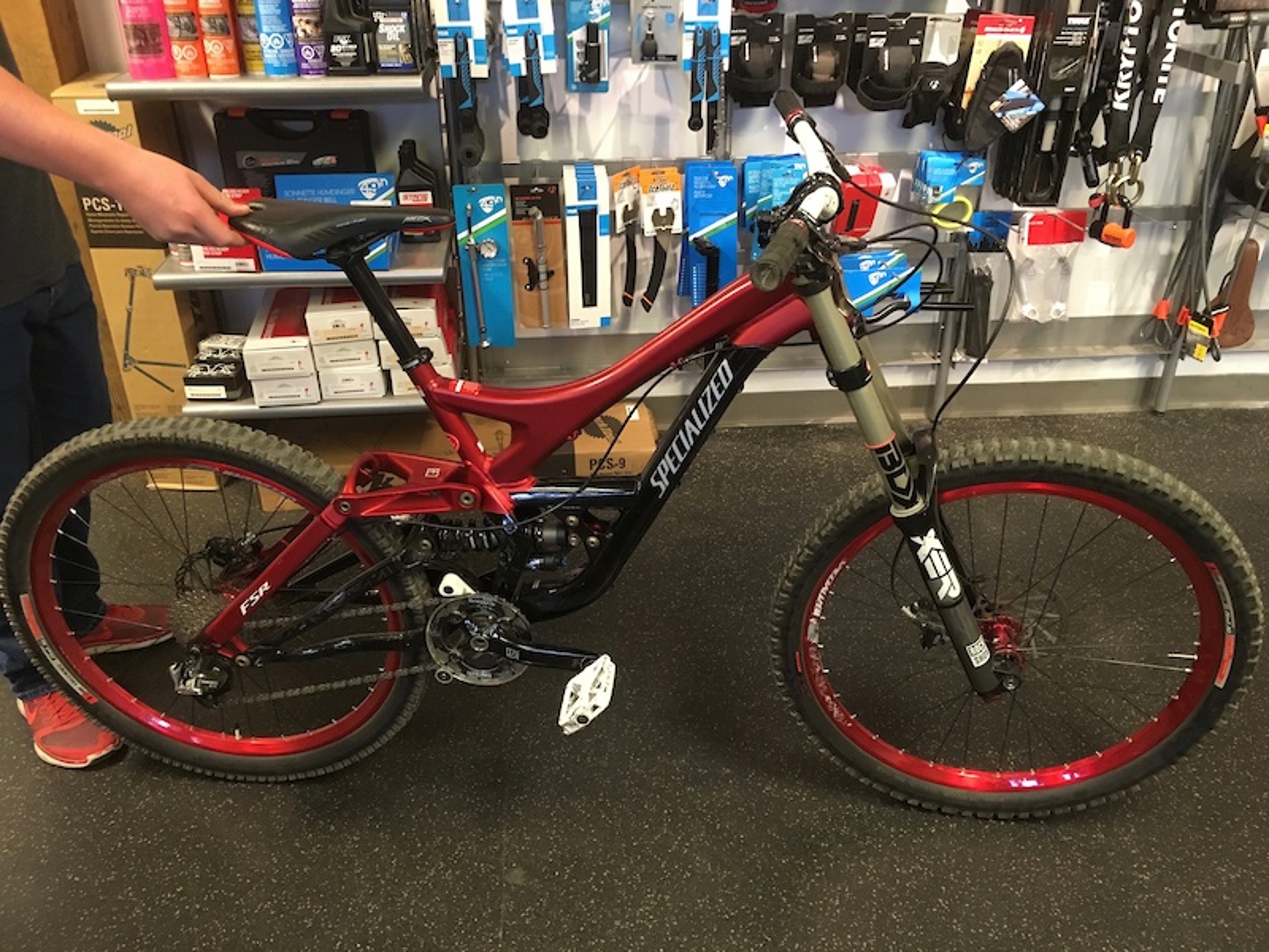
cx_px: 634
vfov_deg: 48.2
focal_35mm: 29
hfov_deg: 61.7
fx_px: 1063
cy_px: 476
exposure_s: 1/20
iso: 200
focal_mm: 4.15
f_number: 2.2
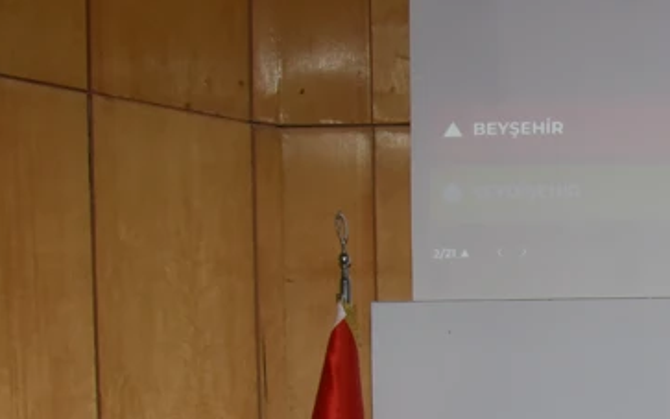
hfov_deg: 19.1
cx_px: 1124
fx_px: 1625
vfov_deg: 14.0
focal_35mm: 89
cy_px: 575
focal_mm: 24
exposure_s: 1/60
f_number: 8
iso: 1600
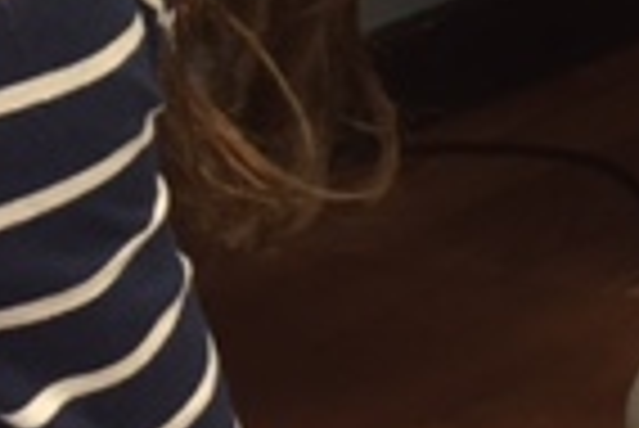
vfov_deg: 9.5
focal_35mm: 136
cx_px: 662
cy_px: -396
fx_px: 2416
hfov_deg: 14.8
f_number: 2.2
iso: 80
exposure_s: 1/30
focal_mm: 4.15
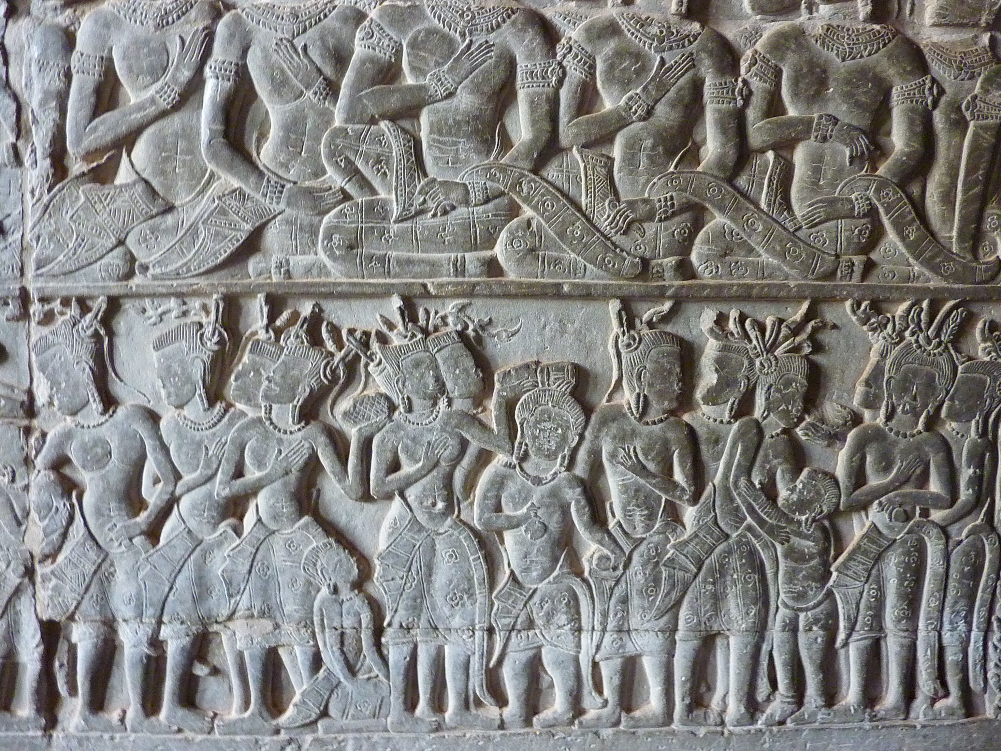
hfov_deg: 60.0
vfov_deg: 46.8
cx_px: 500
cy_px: 376
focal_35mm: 30
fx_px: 868
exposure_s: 1/13
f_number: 3.3
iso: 400
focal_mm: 4.1
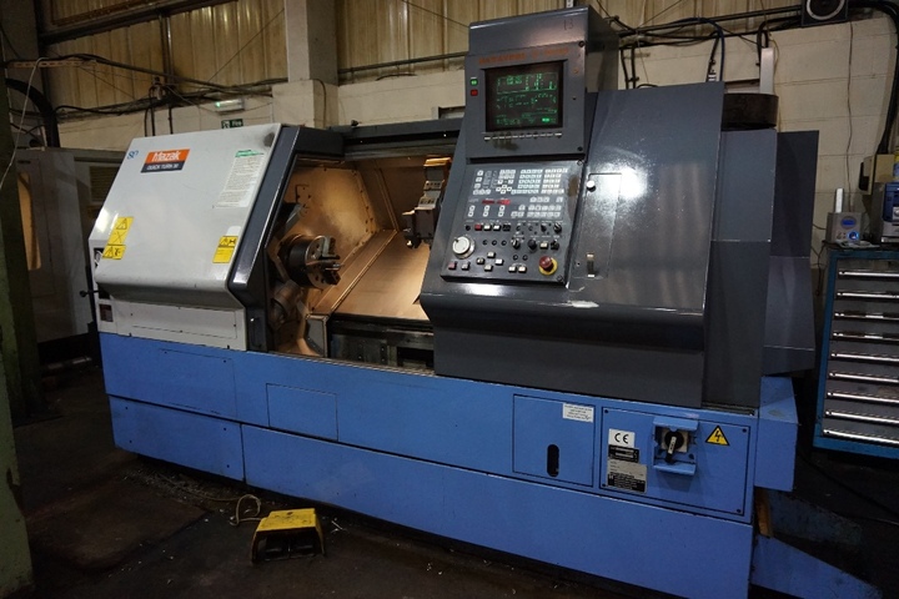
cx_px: 450
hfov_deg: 73.7
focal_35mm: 24
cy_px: 300
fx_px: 599
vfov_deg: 53.1
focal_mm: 16
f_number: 3.5
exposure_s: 1/160
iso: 2000
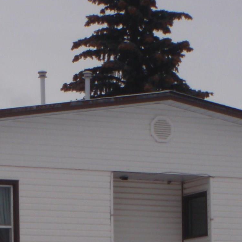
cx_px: 36
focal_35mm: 131
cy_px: 333
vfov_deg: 12.8
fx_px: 1036
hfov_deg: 13.2
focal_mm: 6.53
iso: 64
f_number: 5
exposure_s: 1/100
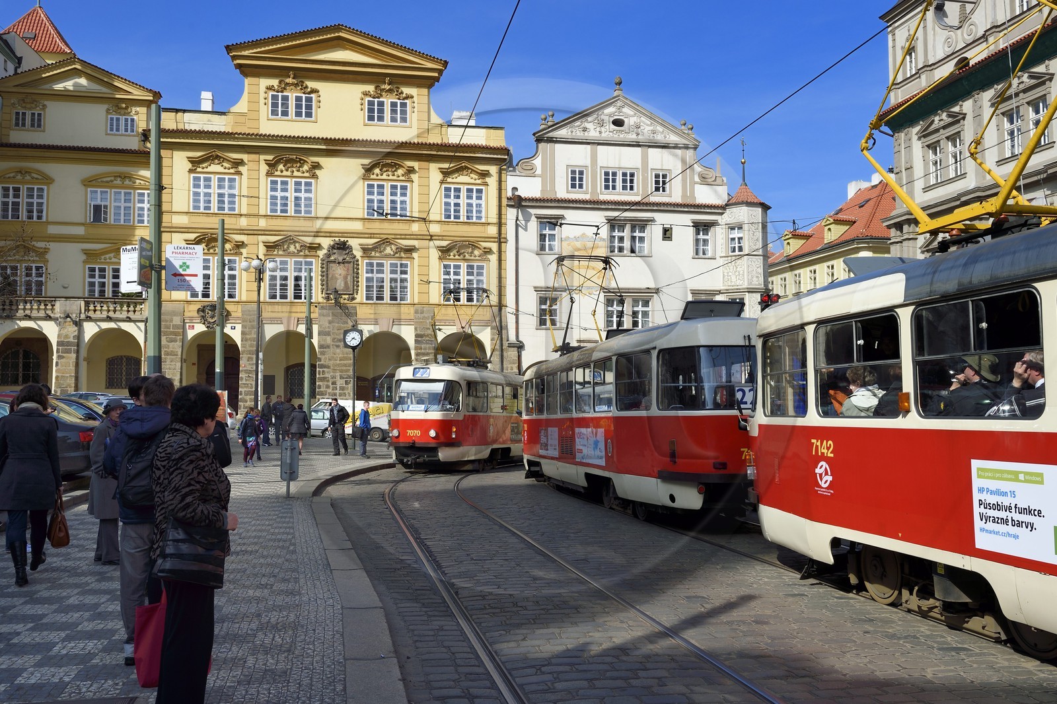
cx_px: 528
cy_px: 352
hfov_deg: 60.3
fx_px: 910
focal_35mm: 31
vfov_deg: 42.3
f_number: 13
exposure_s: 1/250
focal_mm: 31
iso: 200
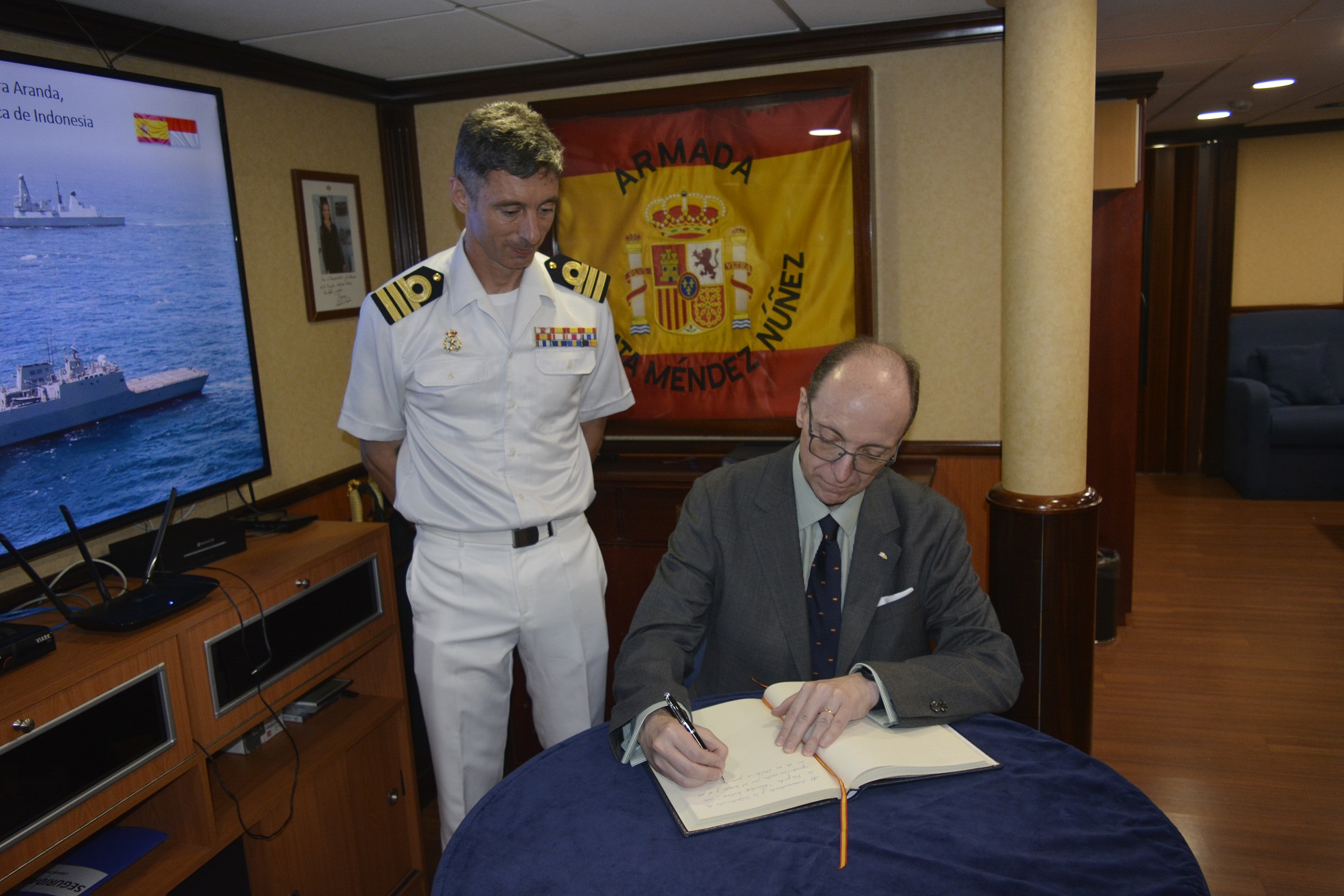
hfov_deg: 67.4
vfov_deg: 47.9
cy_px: 448
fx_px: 1008
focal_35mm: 27
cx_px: 672
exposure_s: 1/60
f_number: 3.5
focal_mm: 18
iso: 1000
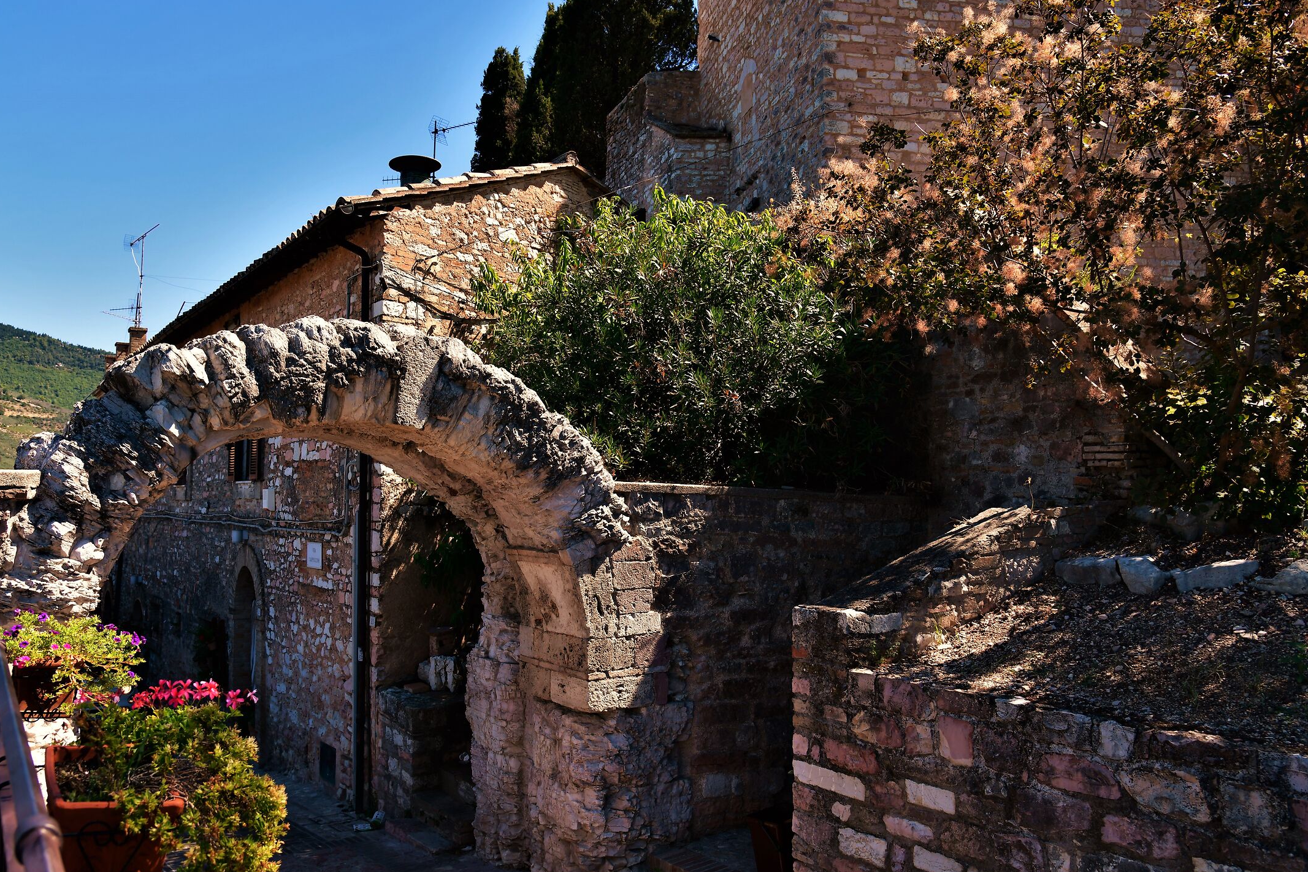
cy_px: 446
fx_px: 981
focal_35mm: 27
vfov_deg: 47.9
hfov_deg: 67.2
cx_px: 581
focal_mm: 24
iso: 100
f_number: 7.1
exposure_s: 1/200
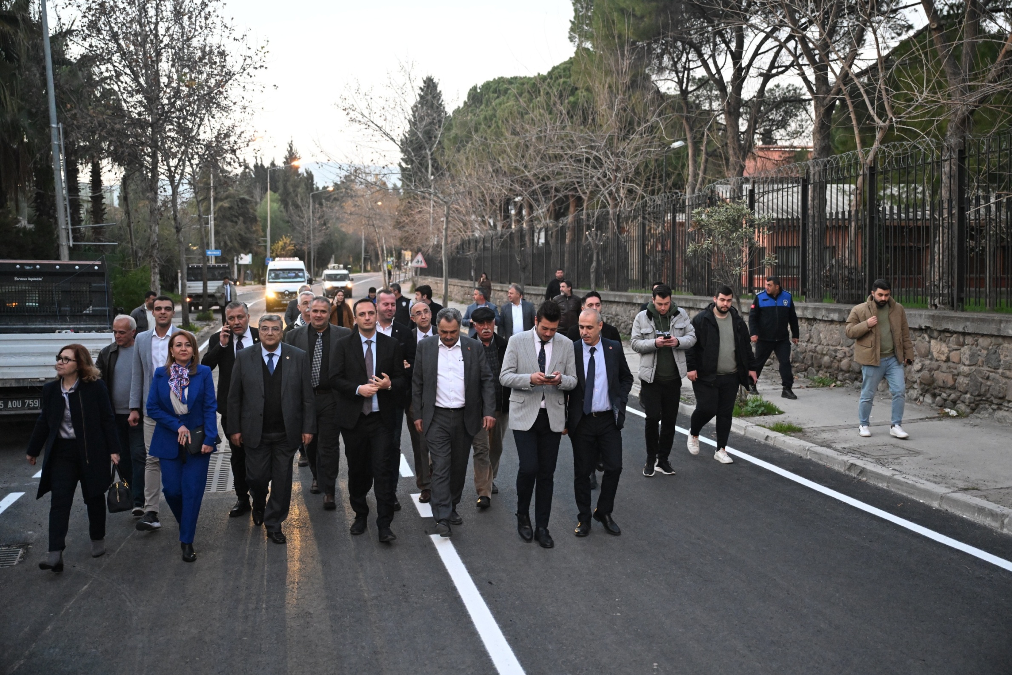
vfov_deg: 37.9
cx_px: 506
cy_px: 338
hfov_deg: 54.4
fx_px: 984
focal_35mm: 35
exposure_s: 1/400
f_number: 2.8
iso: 6400
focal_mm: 35
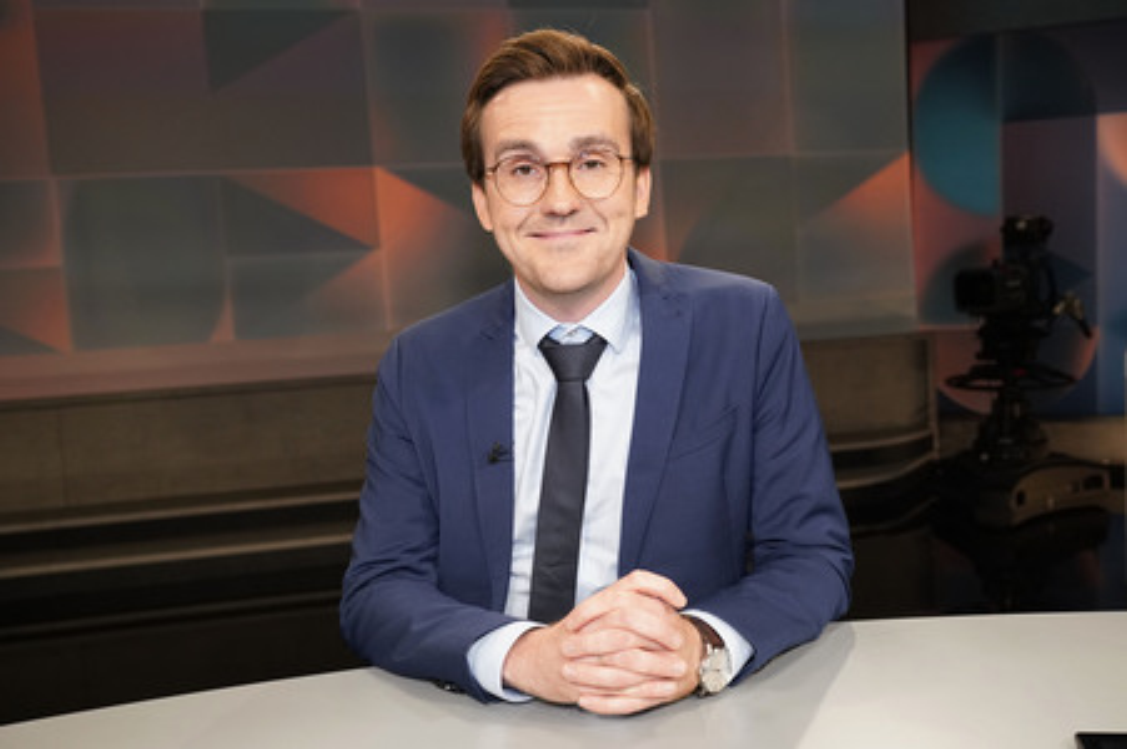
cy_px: 374
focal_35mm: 31
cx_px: 564
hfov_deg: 60.3
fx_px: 970
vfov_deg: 42.3
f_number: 5
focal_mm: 31
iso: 2000
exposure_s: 1/160
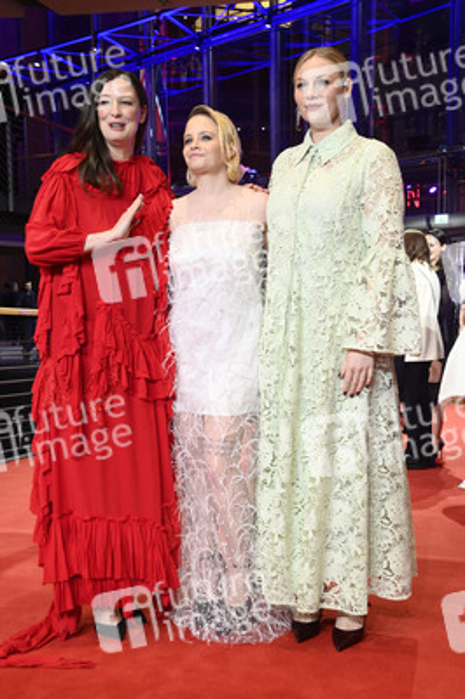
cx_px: 232
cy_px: 350
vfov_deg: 39.6
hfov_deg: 26.9
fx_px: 970
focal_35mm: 50
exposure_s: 1/200
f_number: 5.6
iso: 5000
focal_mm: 50
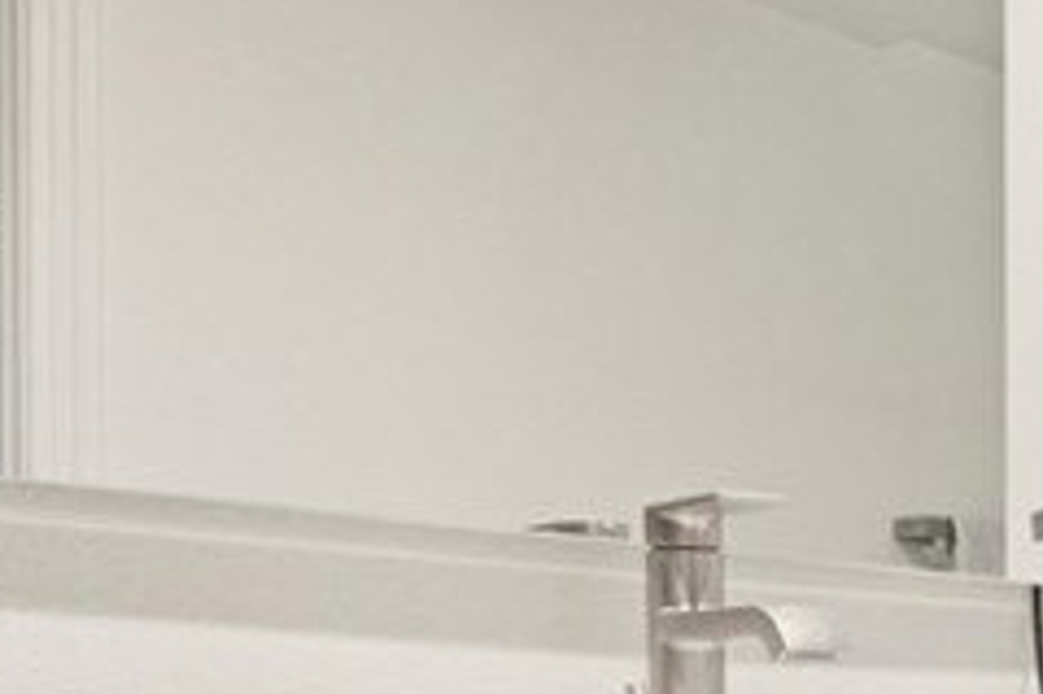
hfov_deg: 28.0
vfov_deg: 21.2
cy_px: 801
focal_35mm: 60
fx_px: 1737
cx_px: 1331
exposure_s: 1/500
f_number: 6.3
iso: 320
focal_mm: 14
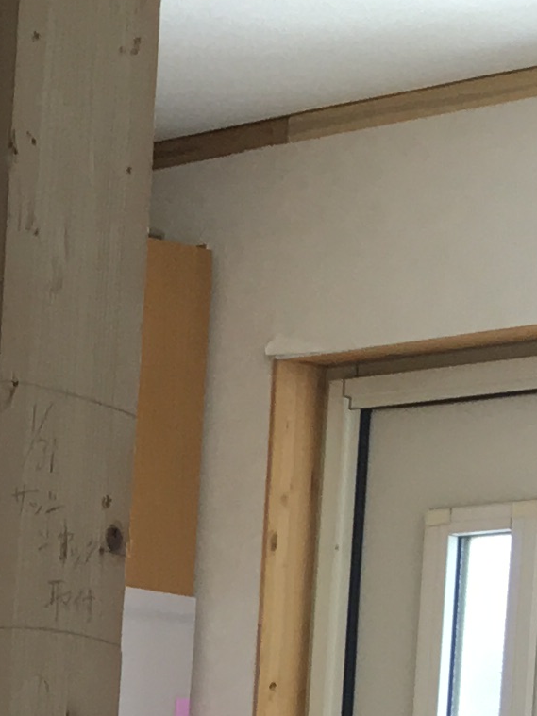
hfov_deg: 8.6
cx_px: -849
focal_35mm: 154
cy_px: 1224
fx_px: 3186
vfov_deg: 12.0
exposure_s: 1/60
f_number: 2.2
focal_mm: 4.15
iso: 32
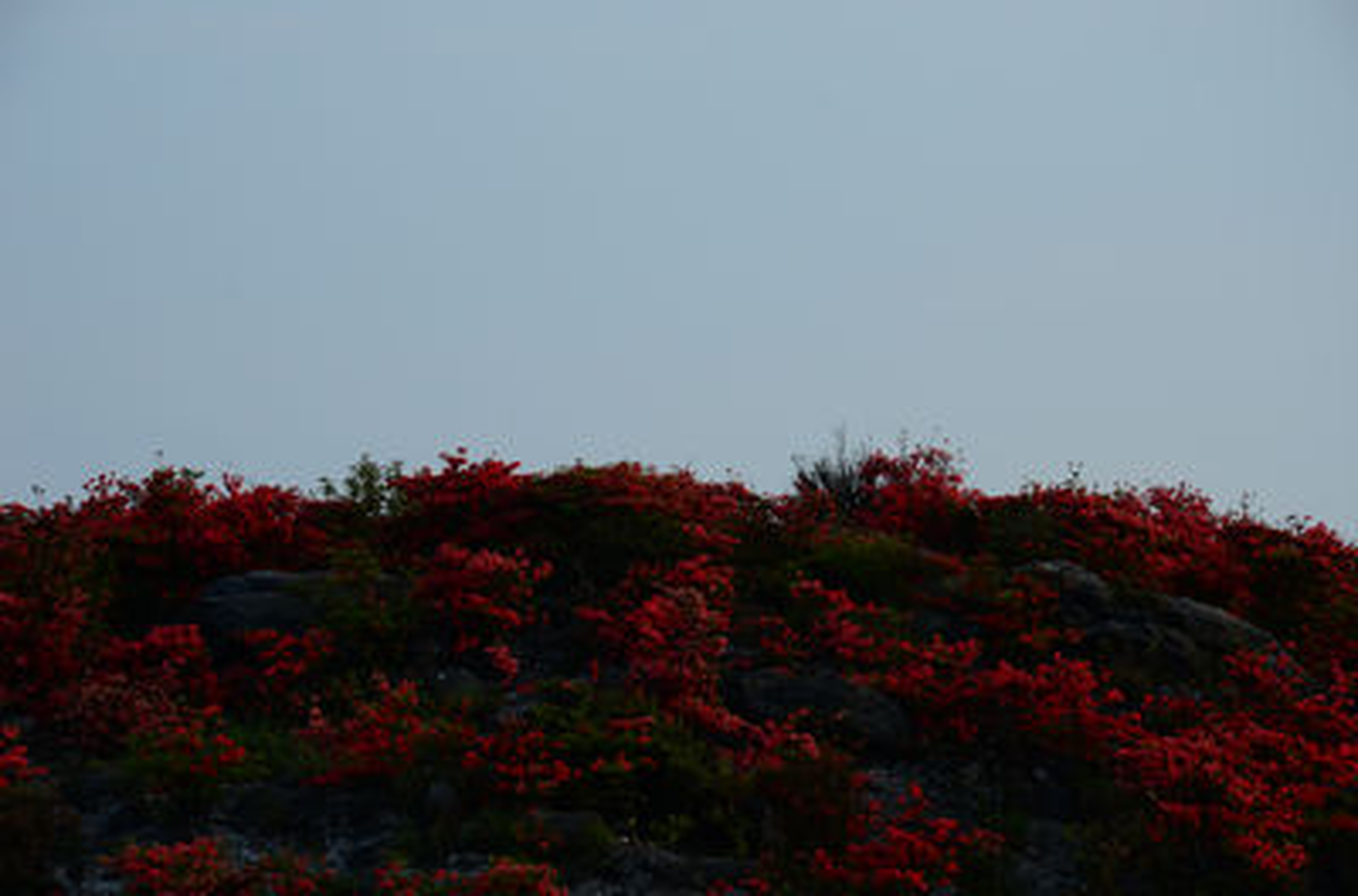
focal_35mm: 158
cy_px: 448
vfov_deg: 8.7
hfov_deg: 13.1
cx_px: 679
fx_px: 5923
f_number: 11
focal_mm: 105
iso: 125
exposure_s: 1/160
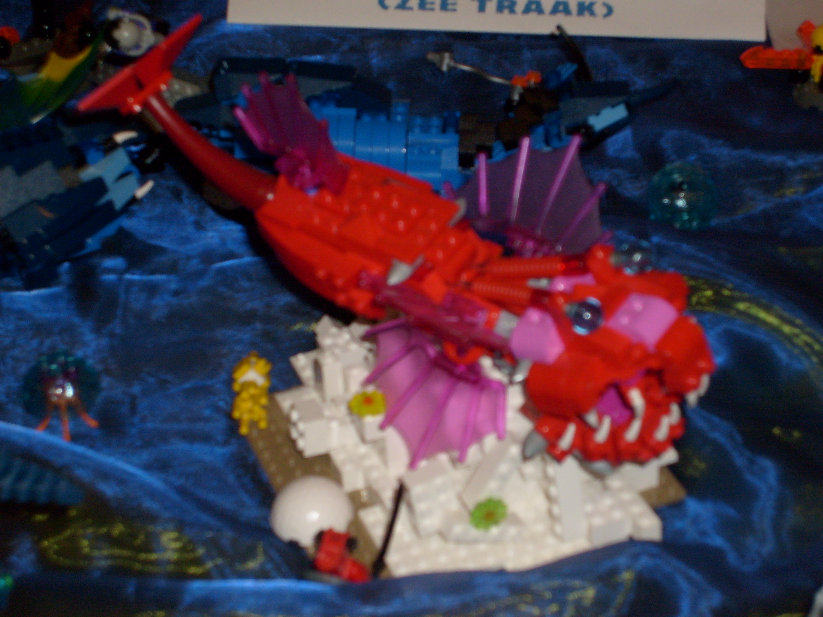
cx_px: 412
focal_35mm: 81
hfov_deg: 24.1
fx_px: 1926
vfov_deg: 18.2
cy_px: 308
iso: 100
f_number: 4.2
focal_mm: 13.7
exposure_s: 1/90
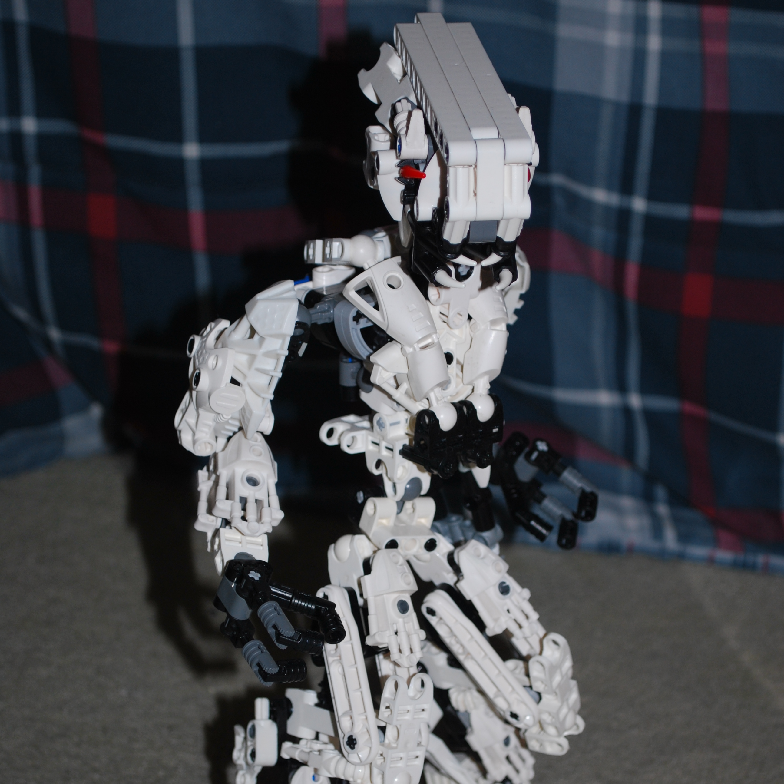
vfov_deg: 20.6
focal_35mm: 84
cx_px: 392
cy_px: 526
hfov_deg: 20.6
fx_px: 2152
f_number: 5.3
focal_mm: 44
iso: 200
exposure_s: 1/60
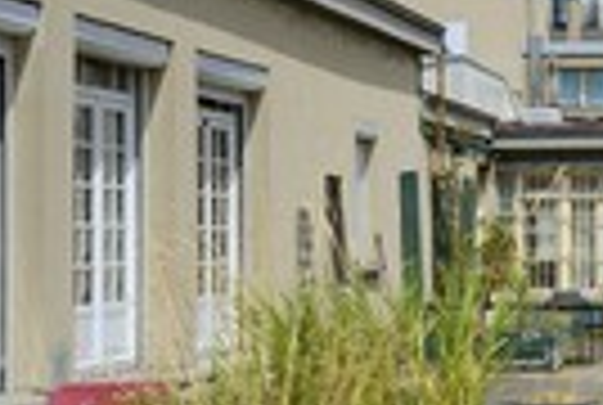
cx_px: 828
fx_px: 2098
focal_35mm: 125
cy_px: 248
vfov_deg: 11.0
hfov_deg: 15.4
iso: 160
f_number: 13
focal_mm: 40
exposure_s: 1/250
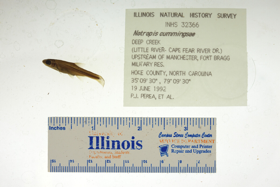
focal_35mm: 60
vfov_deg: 22.6
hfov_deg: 33.4
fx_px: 467
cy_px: 94
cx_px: 140
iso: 100
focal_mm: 60
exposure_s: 1/200
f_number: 10
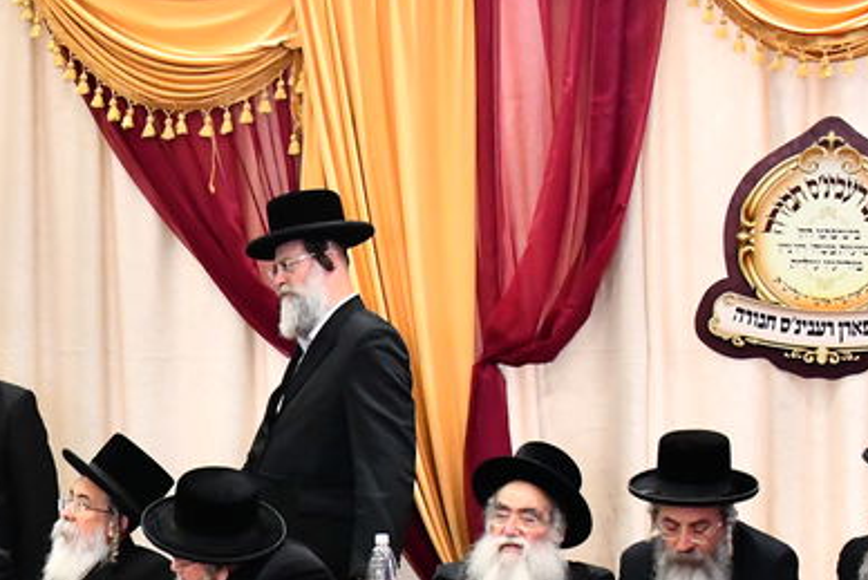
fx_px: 3304
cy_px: 514
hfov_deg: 14.6
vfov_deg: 10.0
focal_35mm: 137
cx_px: -98
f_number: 5.6
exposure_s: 1/125
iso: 4000
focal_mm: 38
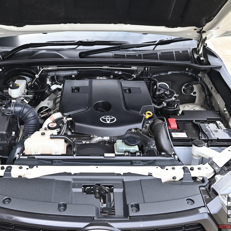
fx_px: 314
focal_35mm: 42
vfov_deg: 40.3
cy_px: 115
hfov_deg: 40.1
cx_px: 86
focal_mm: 32.5
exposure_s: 1/750
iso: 800
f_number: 5.6
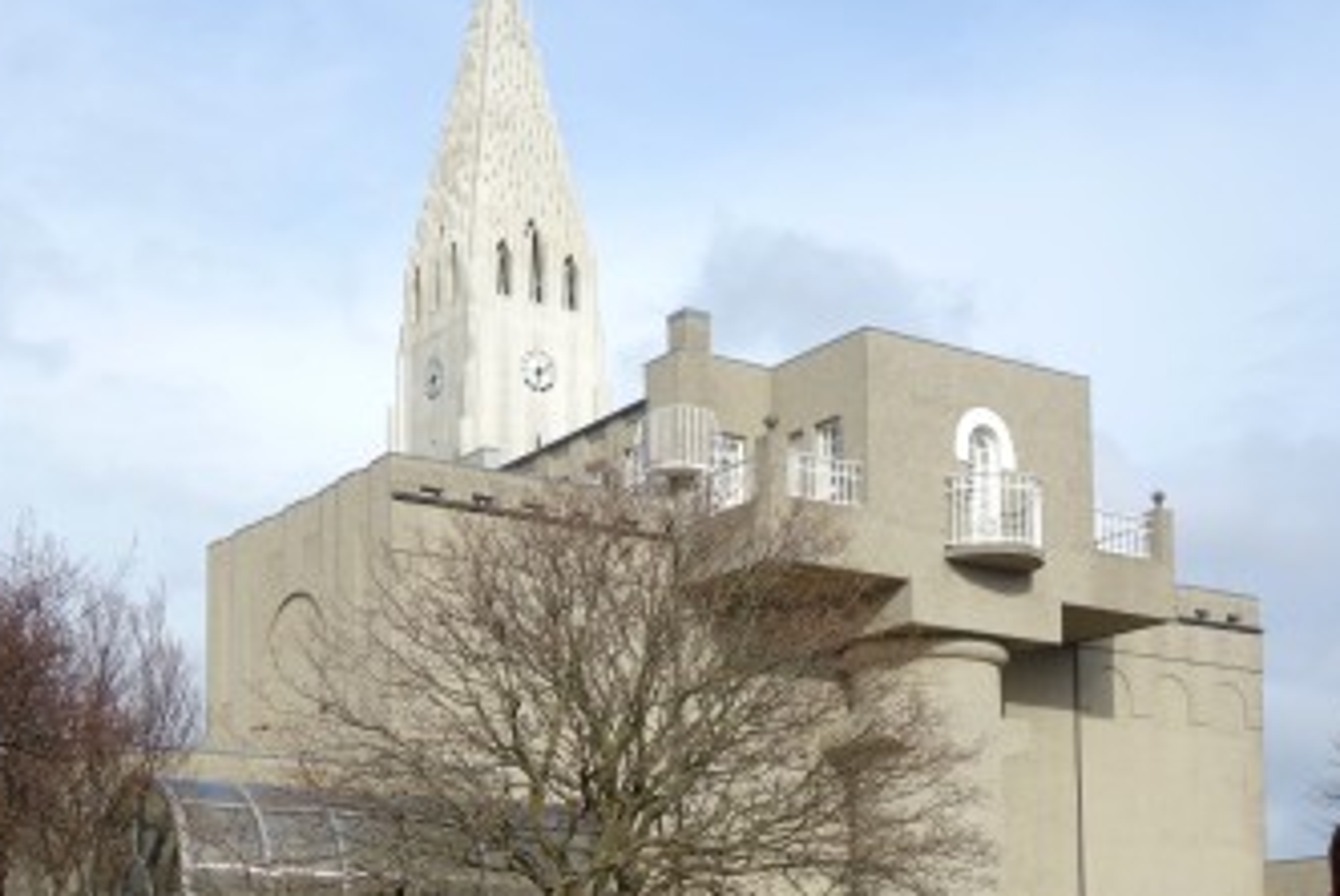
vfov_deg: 22.2
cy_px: 898
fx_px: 2198
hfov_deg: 33.9
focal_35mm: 59
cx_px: 642
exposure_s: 1/800
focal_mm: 10.4
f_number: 4
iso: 125
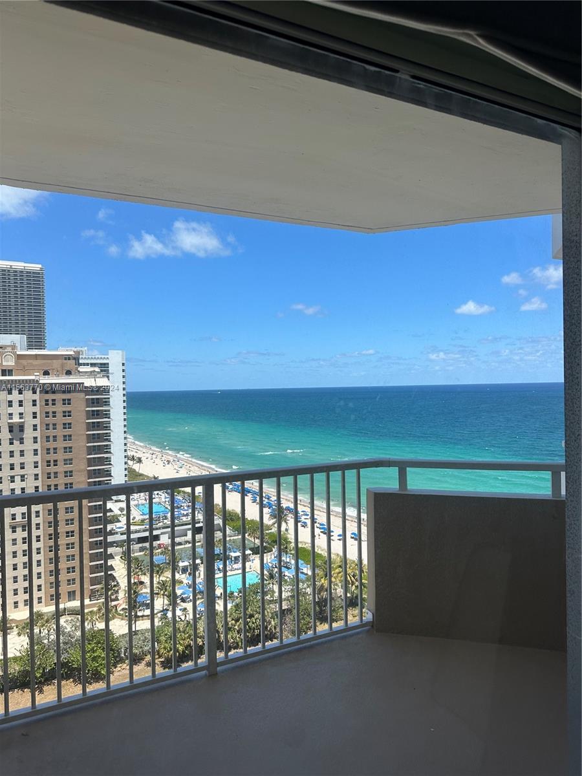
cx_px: 291
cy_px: 388
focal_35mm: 24
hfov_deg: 56.8
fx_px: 538
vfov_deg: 71.6
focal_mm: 6.86
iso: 80
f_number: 1.78
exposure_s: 1/4545
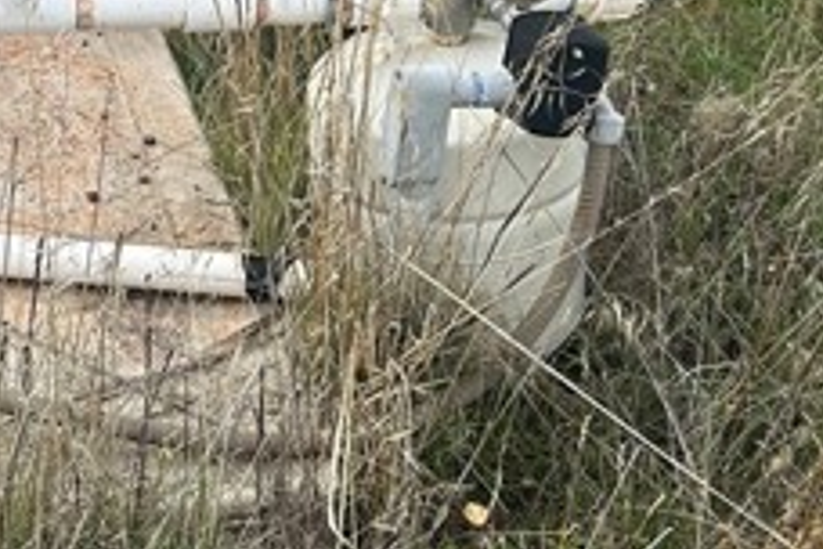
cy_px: 33
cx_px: 199
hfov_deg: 26.3
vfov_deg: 17.6
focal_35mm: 76
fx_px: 1737
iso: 50
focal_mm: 5.7
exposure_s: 1/1808
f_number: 1.5
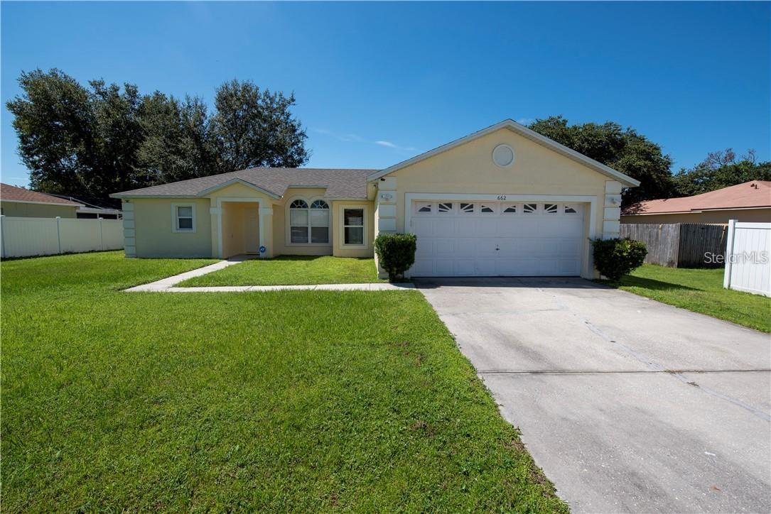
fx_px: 343
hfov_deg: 96.7
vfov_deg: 73.8
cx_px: 386
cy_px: 257
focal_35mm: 16
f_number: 10
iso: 400
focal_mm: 16
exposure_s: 1/800
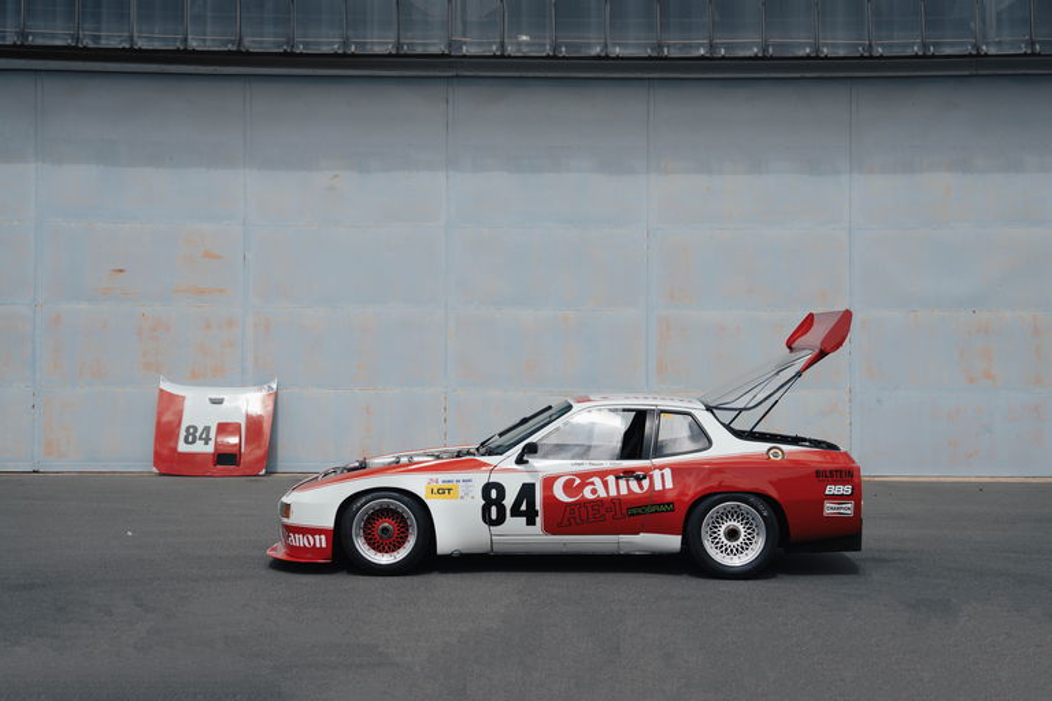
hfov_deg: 35.1
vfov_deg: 23.8
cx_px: 526
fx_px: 1666
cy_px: 350
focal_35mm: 57
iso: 50
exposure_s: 1/1250
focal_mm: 57
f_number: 2.8
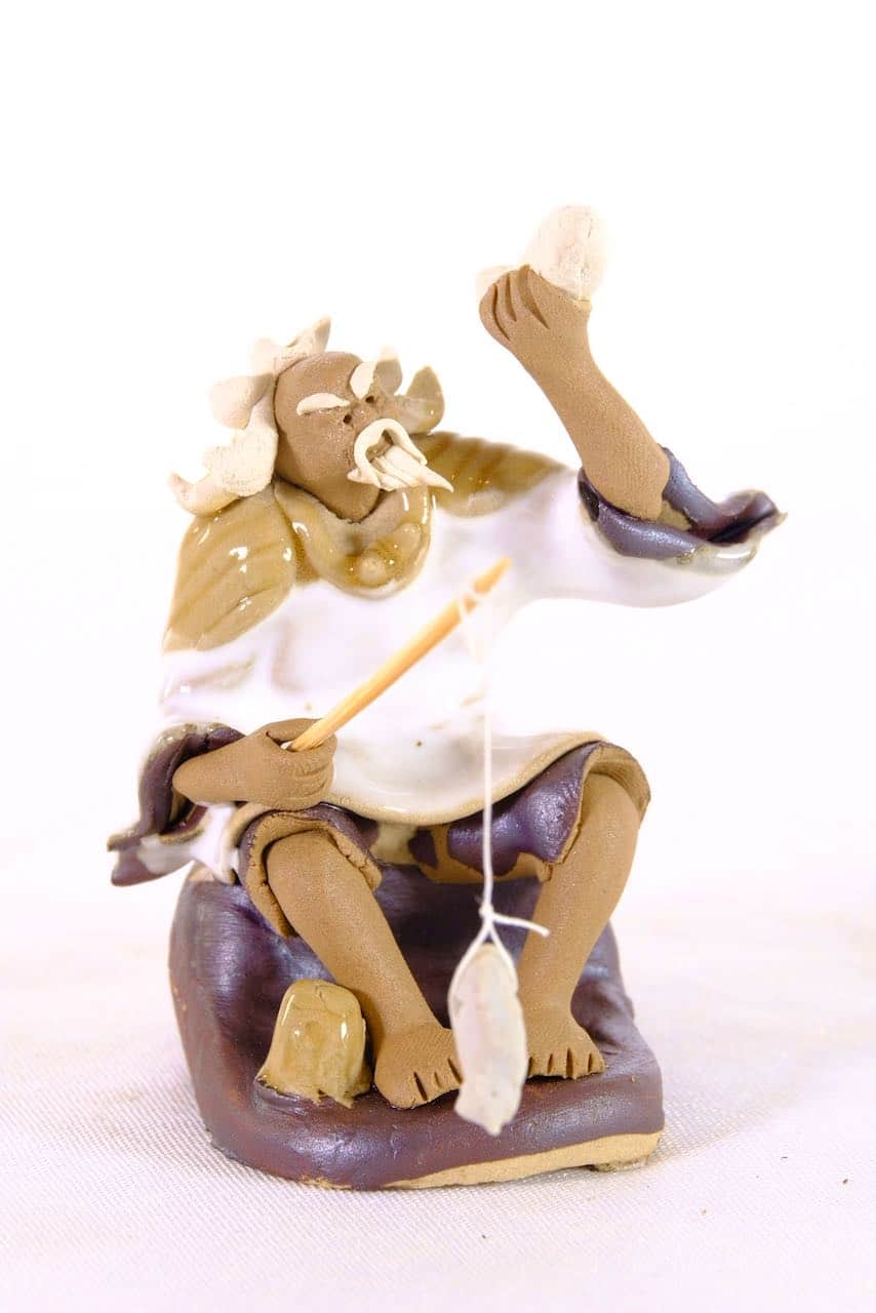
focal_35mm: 307
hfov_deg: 4.5
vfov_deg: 6.7
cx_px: 438
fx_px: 11199
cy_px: 656
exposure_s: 1/25
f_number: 11
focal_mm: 204.6
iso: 800
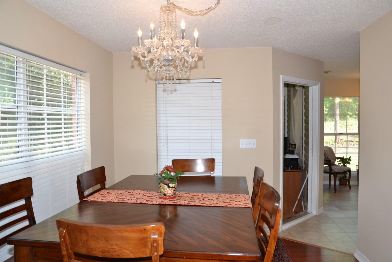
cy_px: 131
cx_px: 196
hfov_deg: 73.7
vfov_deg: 53.1
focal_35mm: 24
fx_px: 261
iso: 400
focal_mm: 16
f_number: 5.6
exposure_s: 1/125
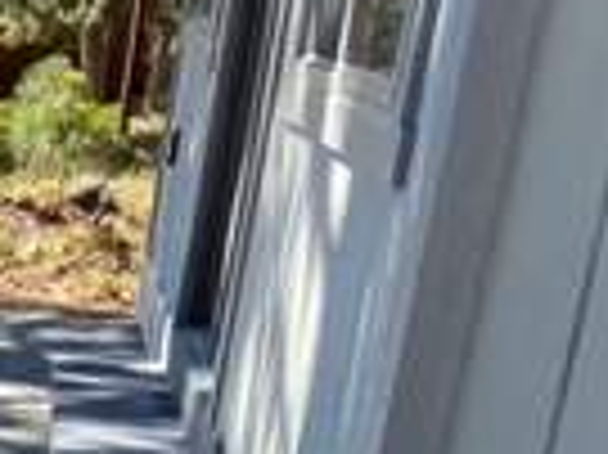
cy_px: 935
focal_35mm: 123
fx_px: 2158
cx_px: -585
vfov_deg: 10.9
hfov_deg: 13.8
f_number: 1.8
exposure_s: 1/724
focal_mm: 4.25
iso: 32
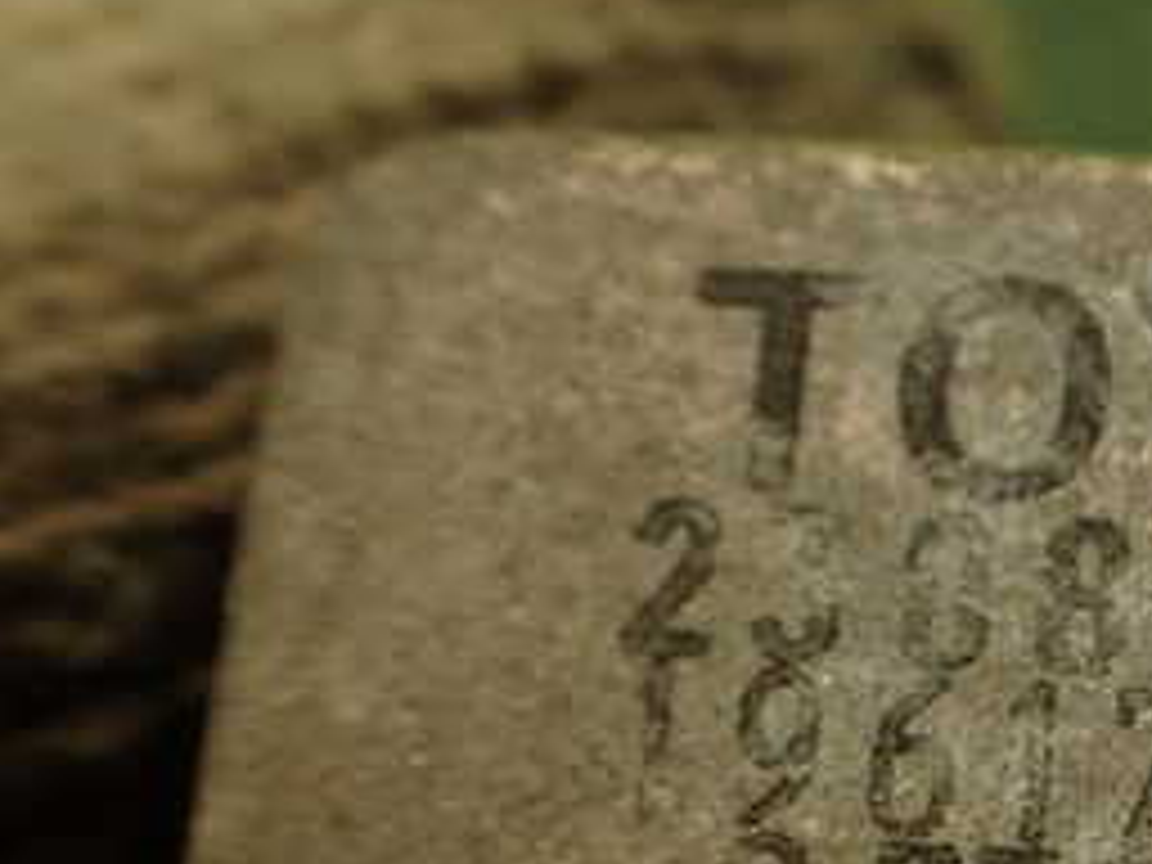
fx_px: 2496
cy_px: 842
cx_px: 1346
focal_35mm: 75
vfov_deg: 19.1
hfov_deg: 23.9
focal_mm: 5.79
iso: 200
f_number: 2.4
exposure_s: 1/50
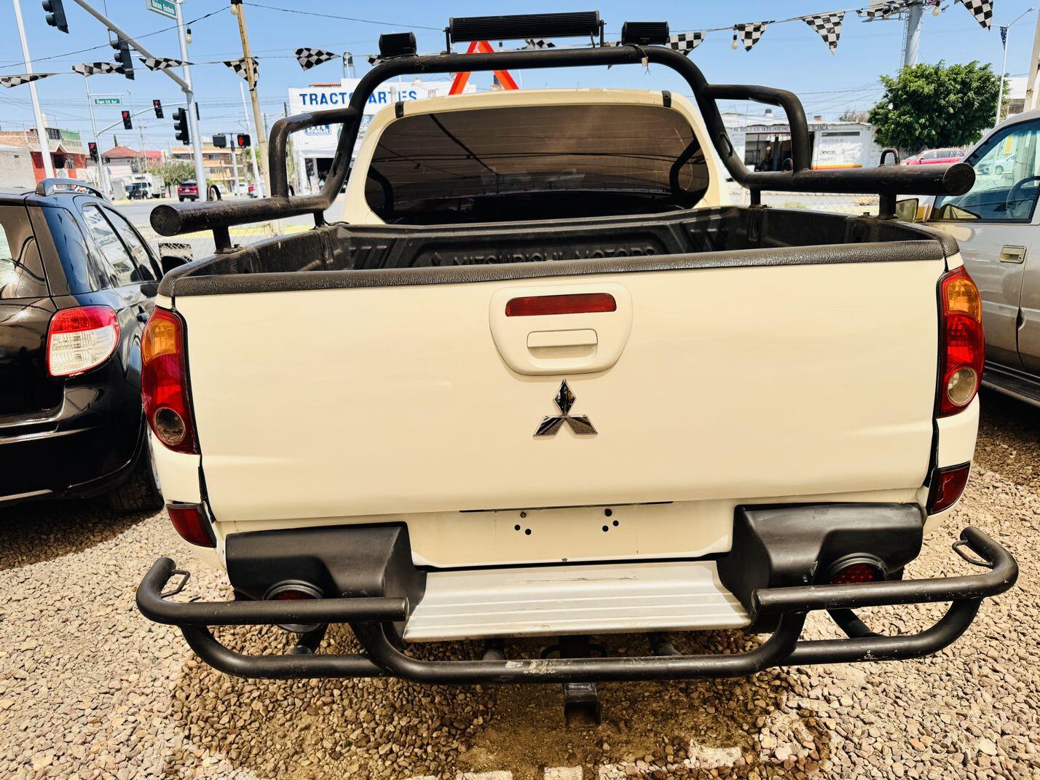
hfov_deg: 71.6
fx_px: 721
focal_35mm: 24
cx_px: 520
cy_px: 390
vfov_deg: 56.8
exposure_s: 1/3802
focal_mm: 6.76
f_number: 1.78
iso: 80
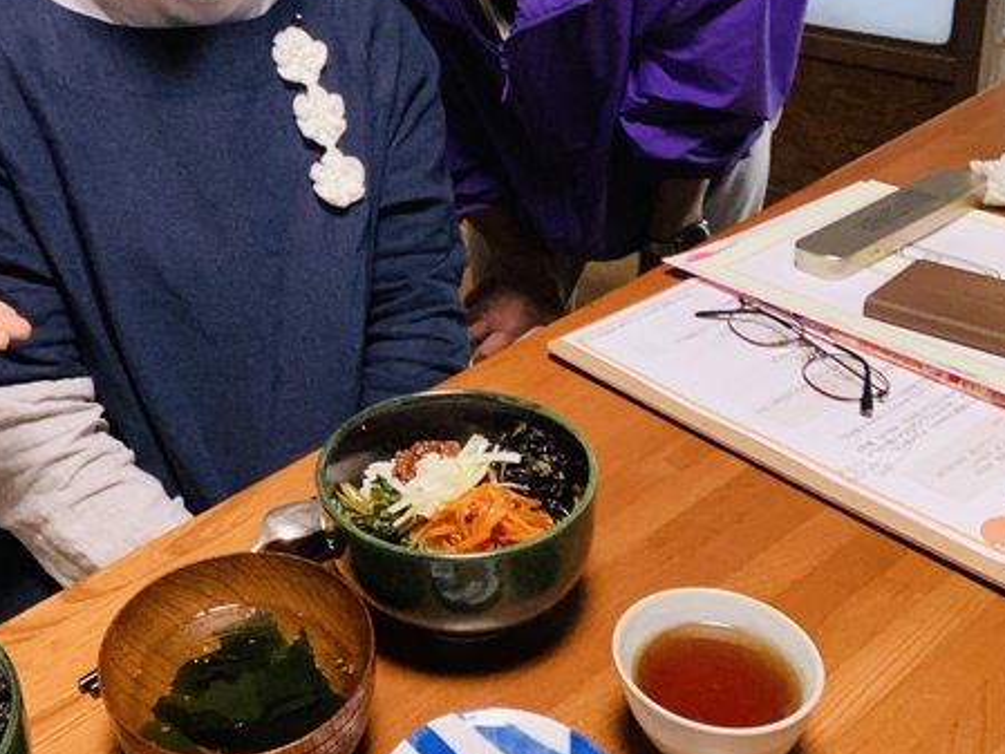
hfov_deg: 44.0
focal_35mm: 41
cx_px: 233
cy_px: 244
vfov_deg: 34.8
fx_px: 1191
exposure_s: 1/50
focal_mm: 2.71
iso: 250
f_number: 2.2
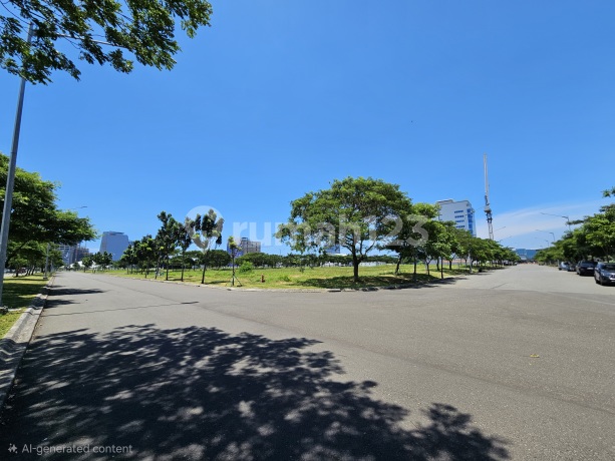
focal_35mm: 13
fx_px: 231
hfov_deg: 106.2
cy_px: 230
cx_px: 308
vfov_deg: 89.9
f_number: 2.2
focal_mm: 2.2
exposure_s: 1/2500
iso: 50
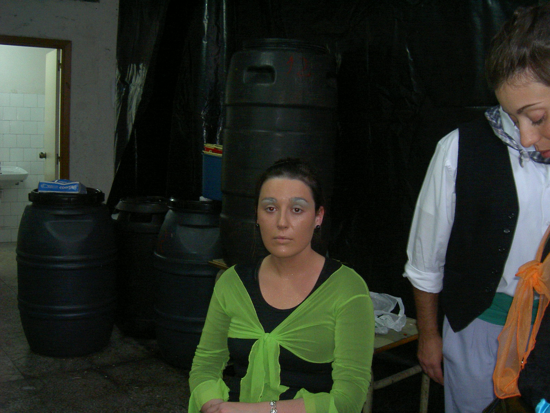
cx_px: 275
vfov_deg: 36.8
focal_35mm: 39
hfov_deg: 47.9
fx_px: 620
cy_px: 206
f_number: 2.8
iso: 100
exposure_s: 1/59.5
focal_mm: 8
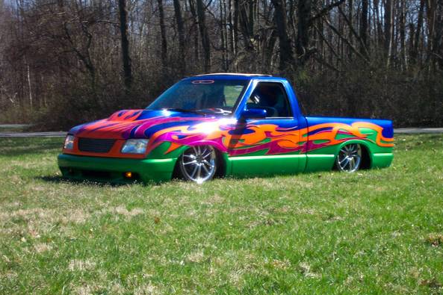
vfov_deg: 16.6
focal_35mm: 82
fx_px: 1009
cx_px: 223
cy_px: 149
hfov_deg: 24.8
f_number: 13
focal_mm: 16.4
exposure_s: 1/60
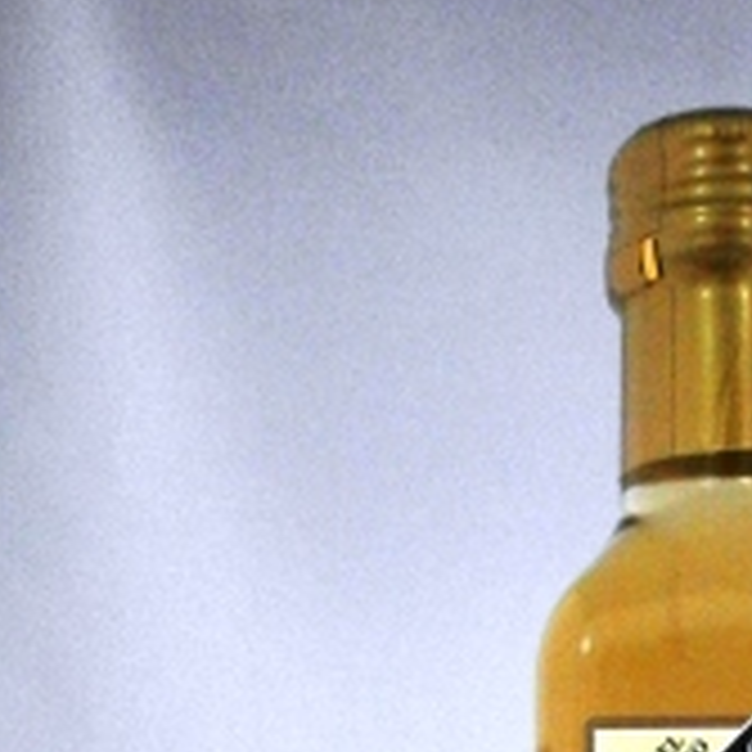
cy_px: 991
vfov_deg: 23.6
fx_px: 1573
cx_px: 711
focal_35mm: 64
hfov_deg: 25.8
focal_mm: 4.8
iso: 800
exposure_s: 1/125
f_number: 2.9
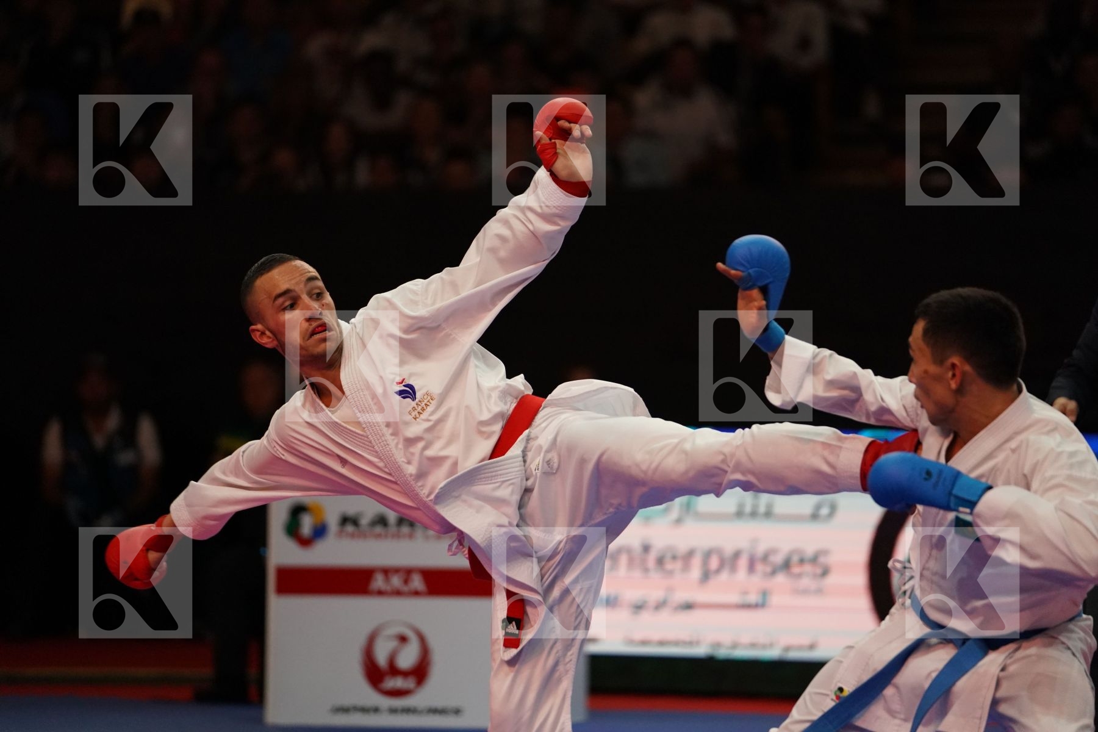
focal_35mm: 182
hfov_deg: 11.3
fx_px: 5551
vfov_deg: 7.5
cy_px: 366
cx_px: 549
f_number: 2.8
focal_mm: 182
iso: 4000
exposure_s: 1/1000
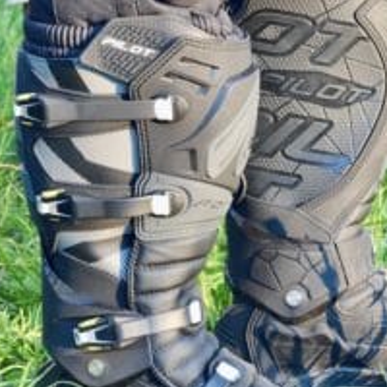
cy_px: 254
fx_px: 1405
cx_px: 236
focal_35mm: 111
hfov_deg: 15.7
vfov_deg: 15.7
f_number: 6.3
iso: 400
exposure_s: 1/60
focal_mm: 35
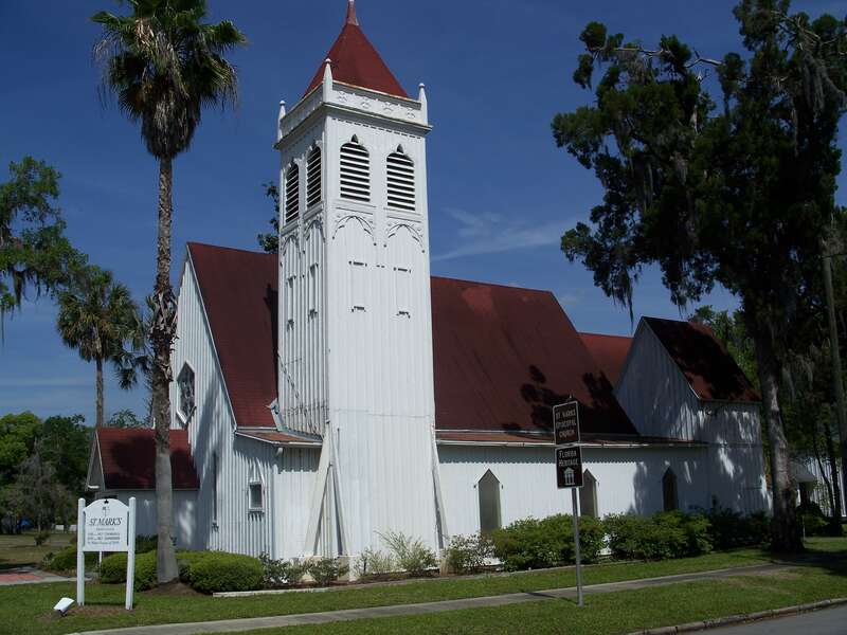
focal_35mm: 37
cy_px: 318
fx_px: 905
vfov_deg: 38.7
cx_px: 424
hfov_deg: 50.1
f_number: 5.6
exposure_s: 1/640
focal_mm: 7.8
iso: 64
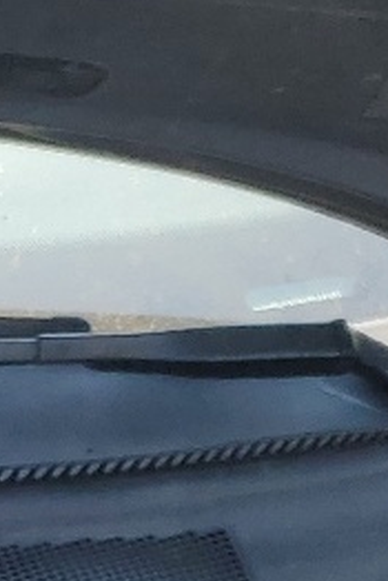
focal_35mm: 165
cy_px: 1182
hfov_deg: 7.6
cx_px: -616
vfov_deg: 11.2
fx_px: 2664
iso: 50
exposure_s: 1/909
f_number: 1.5
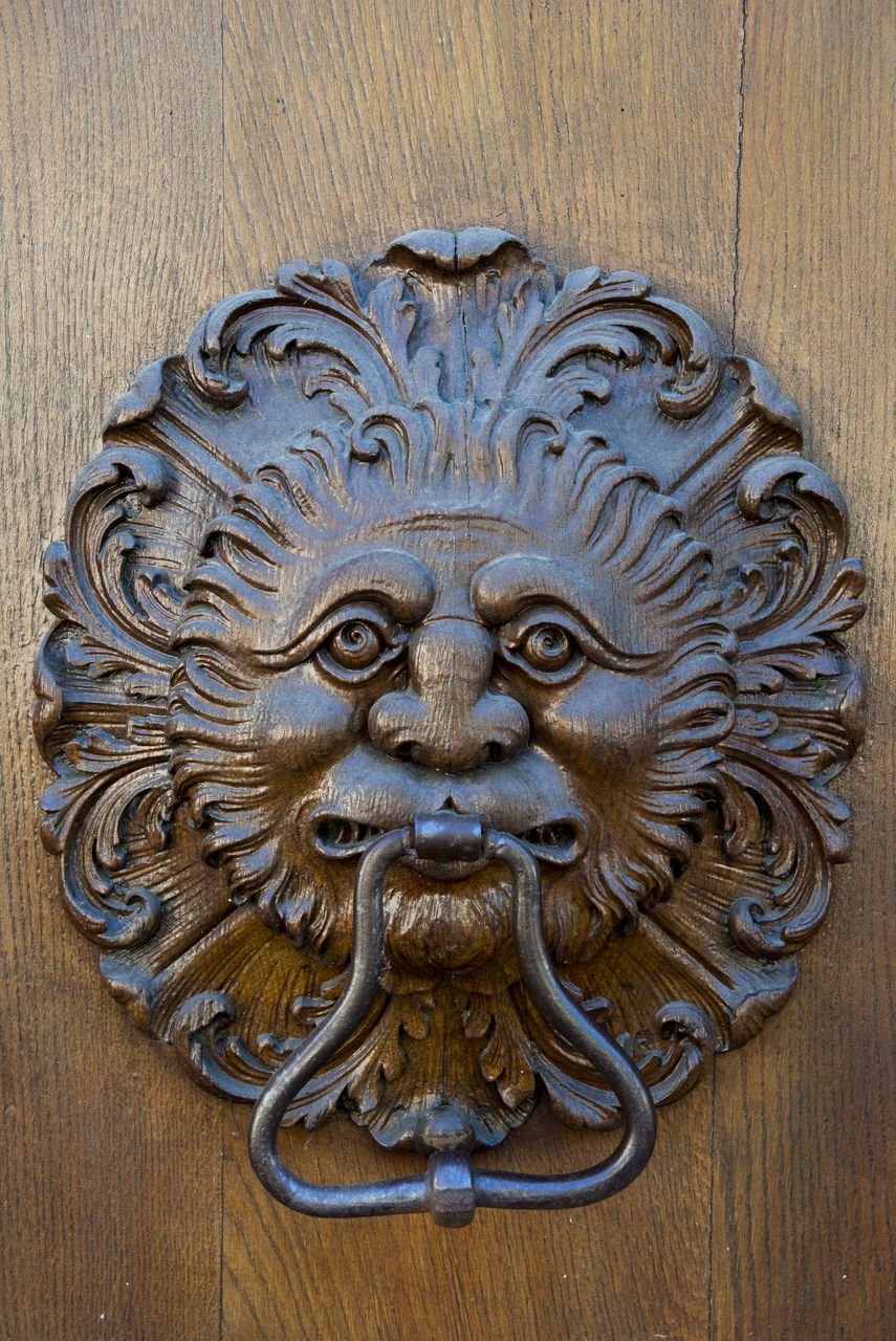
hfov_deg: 24.7
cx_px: 448
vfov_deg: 36.2
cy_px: 670
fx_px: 2050
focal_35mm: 55
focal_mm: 55
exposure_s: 1/30
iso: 200
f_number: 6.3
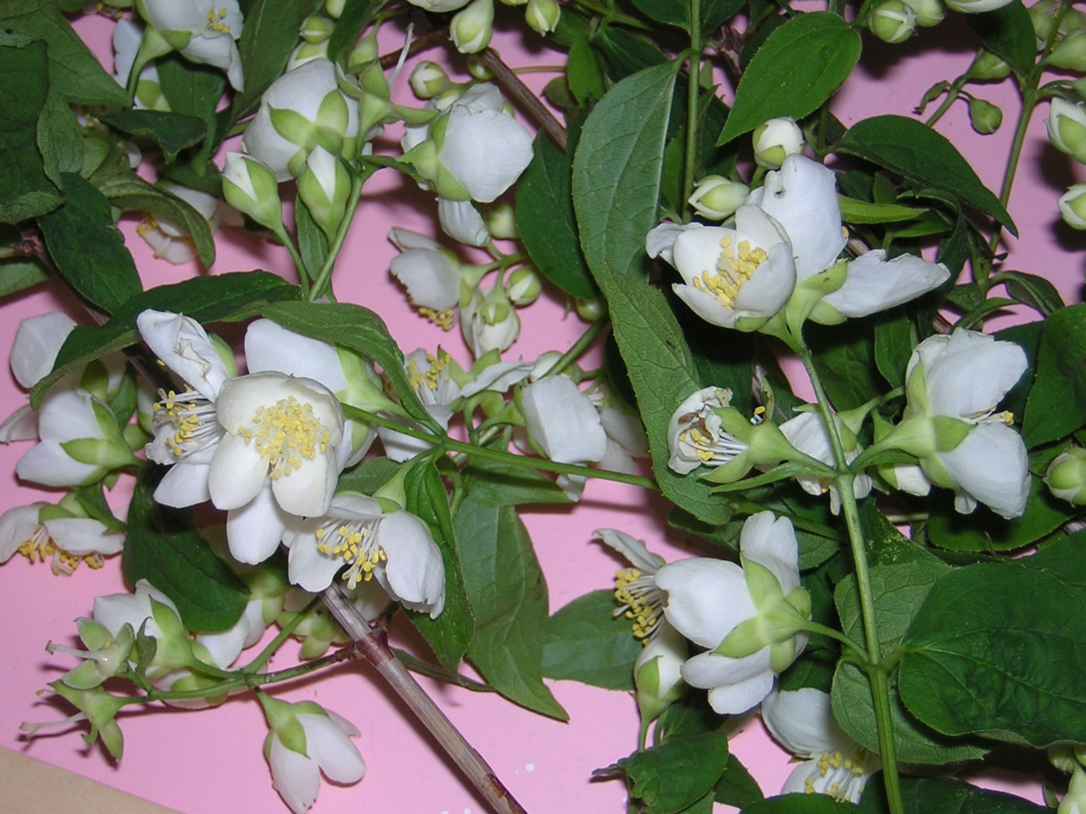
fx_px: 2541
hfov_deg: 24.1
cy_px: 407
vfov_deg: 18.2
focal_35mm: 81
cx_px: 543
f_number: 4
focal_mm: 10.6
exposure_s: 1/60.1
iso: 100
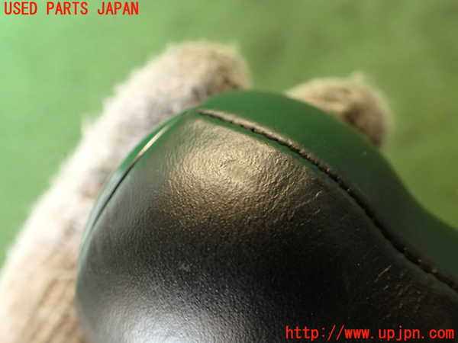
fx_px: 423
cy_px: 172
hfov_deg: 56.8
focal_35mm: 32
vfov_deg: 44.2
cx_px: 229
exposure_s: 1/30
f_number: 2.4
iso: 250
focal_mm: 5.79
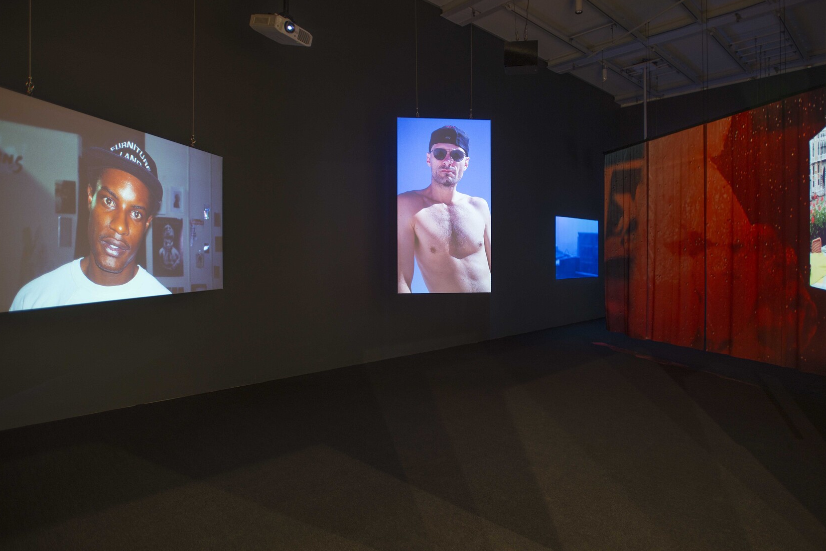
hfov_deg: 80.9
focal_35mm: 21
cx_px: 456
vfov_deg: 59.5
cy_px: 264
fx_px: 482
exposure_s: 1/5
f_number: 2.8
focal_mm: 17
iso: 100
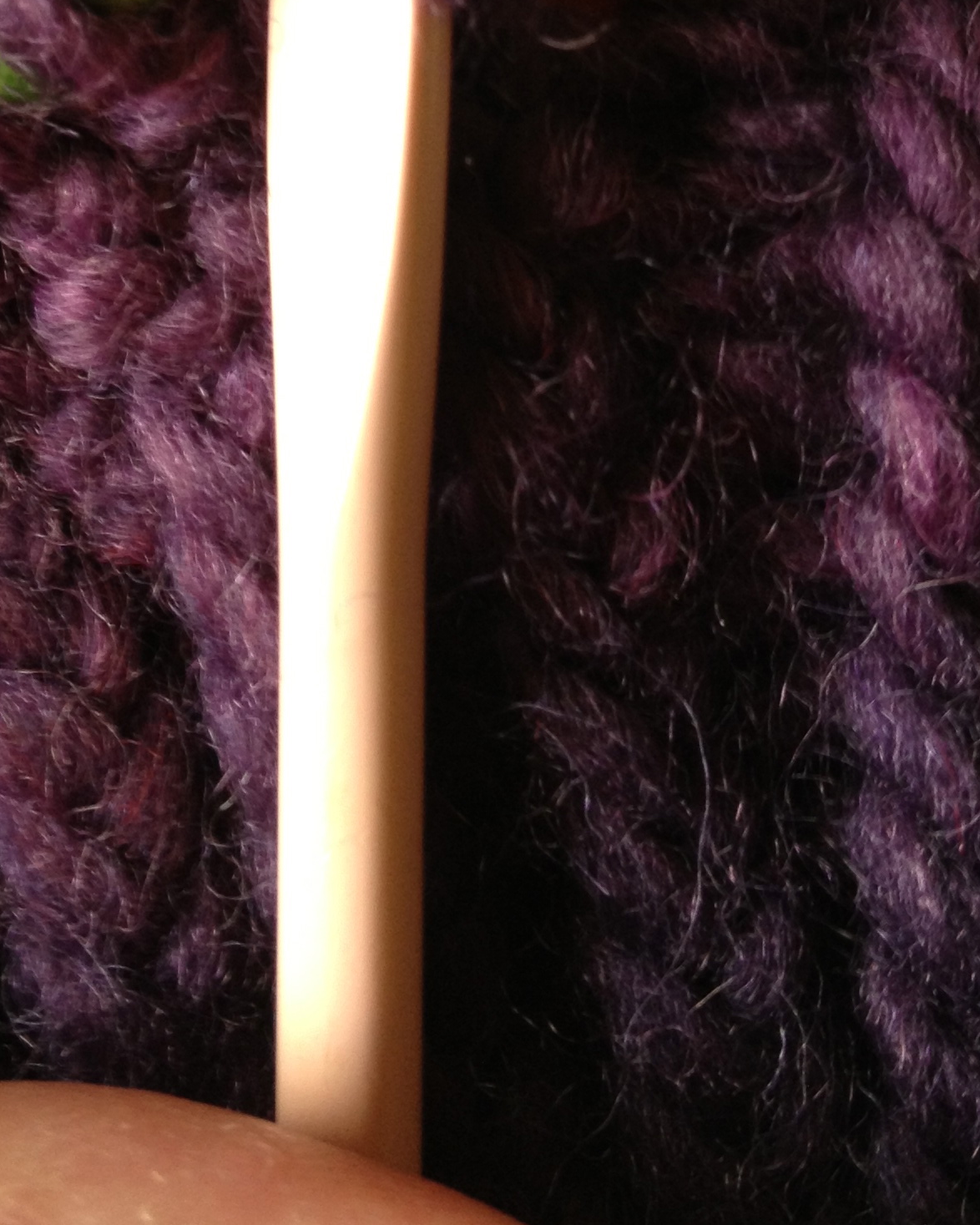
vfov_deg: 23.8
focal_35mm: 76
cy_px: -38
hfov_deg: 20.1
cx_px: 379
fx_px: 2755
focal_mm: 4.28
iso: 80
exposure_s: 1/20
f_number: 2.4
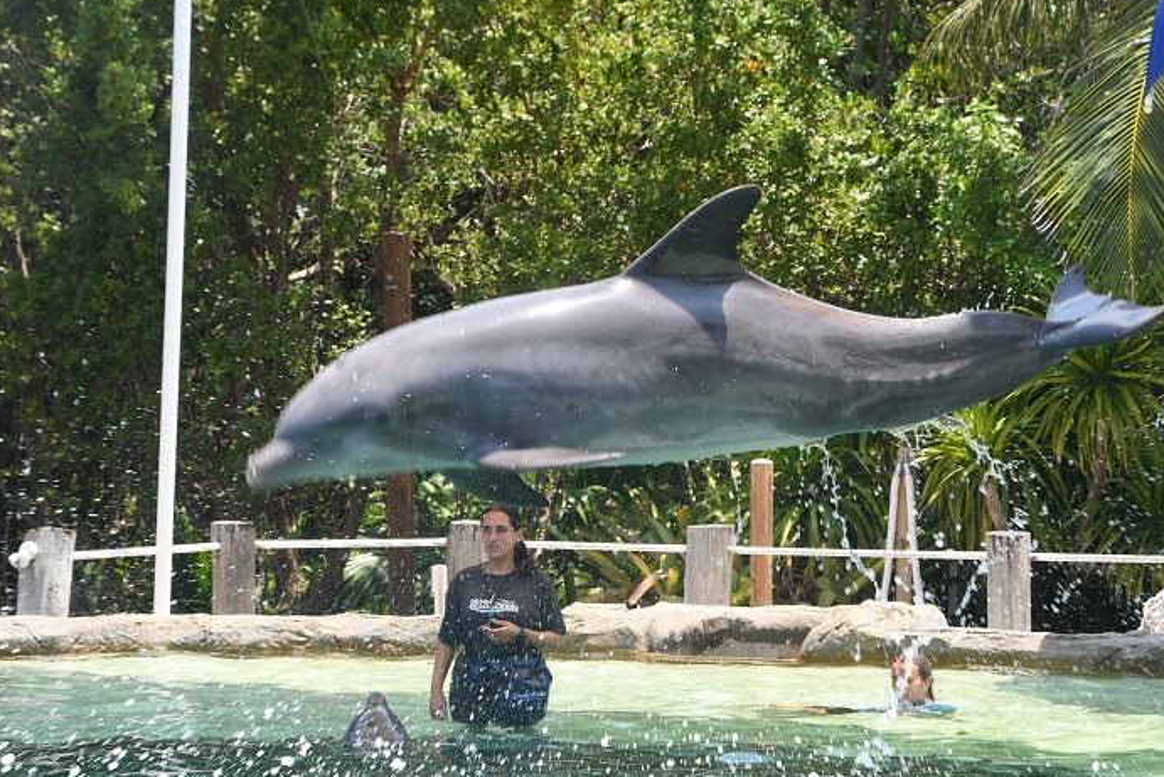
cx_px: 649
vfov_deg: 8.5
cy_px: 374
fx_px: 5239
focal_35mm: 162
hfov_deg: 12.7
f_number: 11
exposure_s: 1/200
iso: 250
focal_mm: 75
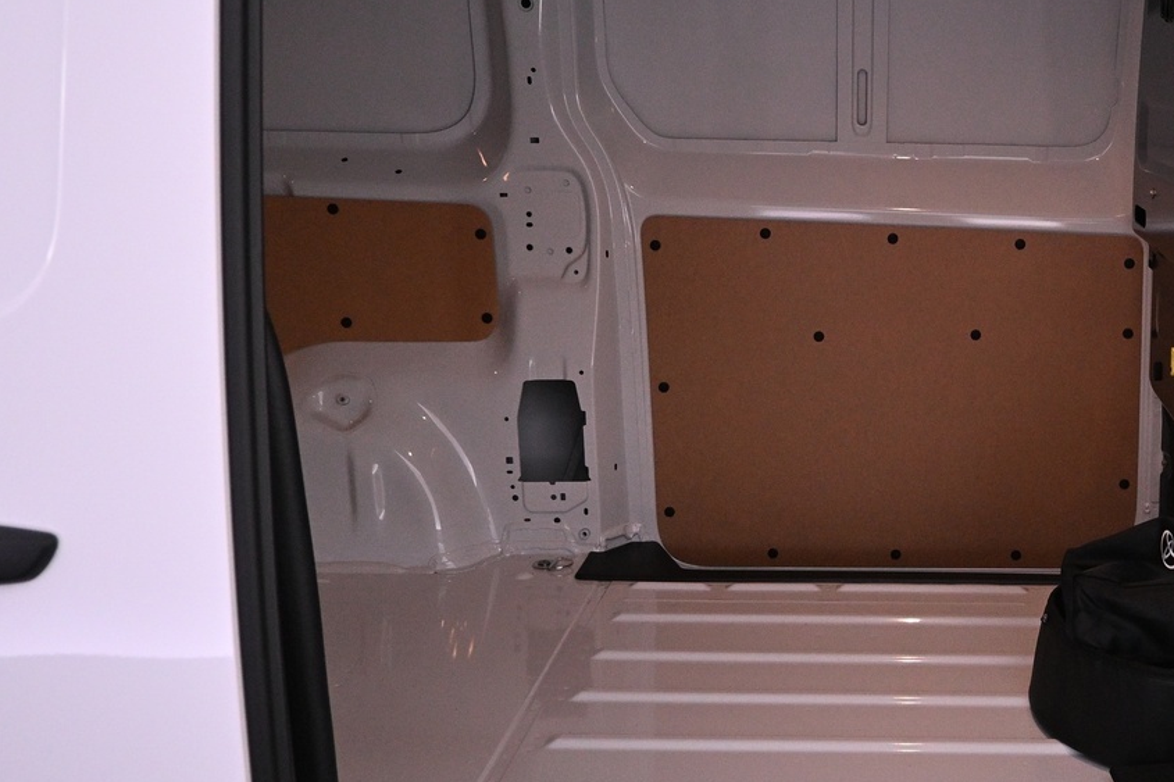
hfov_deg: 40.9
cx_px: 942
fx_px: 1500
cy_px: 404
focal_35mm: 46
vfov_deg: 29.2
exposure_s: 1/100
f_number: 3.5
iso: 1600
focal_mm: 16
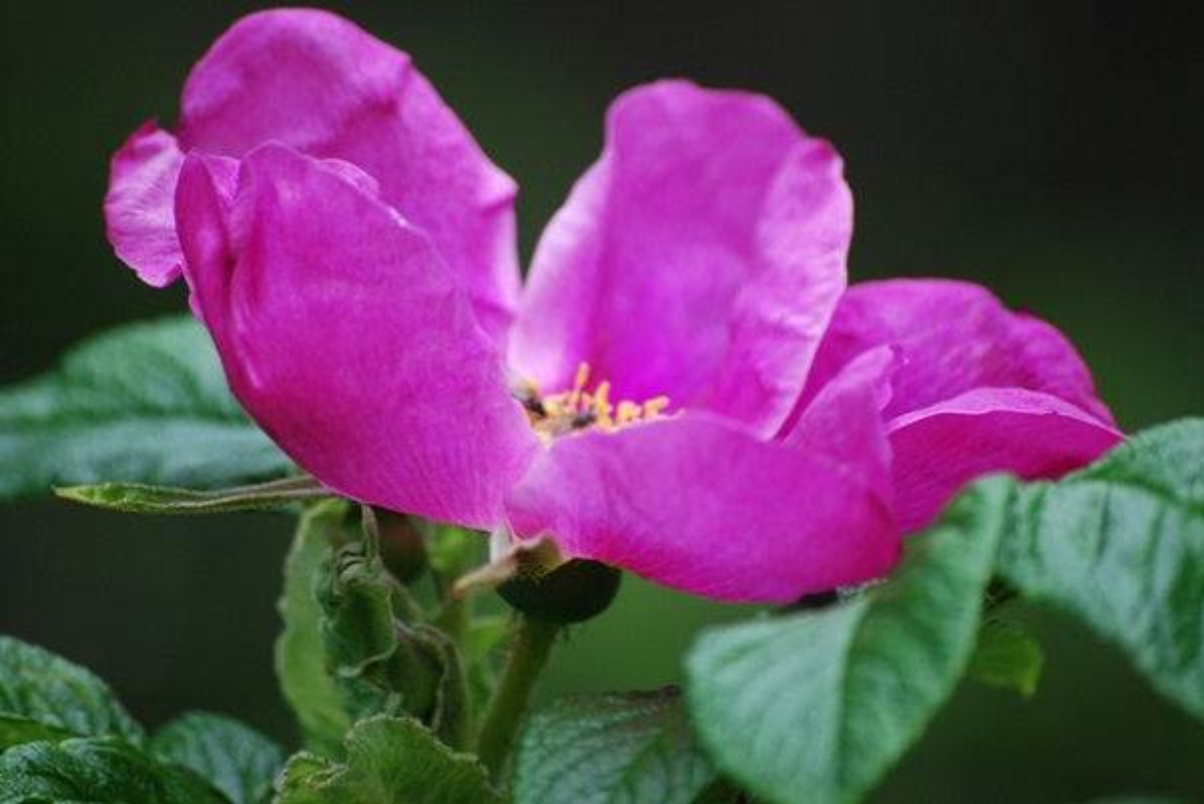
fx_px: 10040
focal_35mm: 300
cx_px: 602
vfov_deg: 4.6
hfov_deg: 6.9
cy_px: 402
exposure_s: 1/250
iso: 400
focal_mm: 200
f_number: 5.6
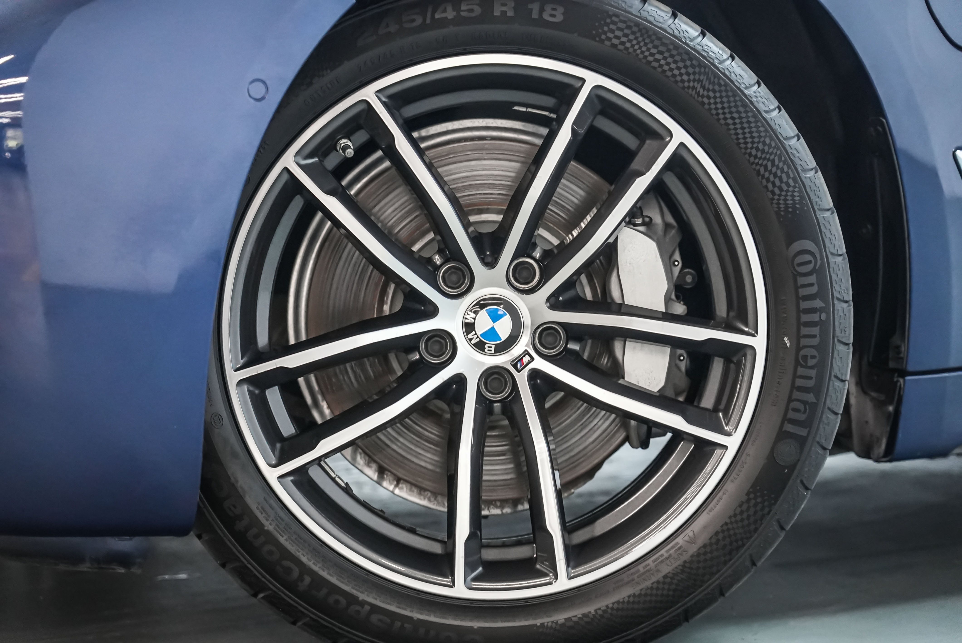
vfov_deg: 16.7
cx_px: 481
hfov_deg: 24.7
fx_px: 2192
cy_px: 322
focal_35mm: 82
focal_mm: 82
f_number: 4
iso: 10000
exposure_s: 1/100
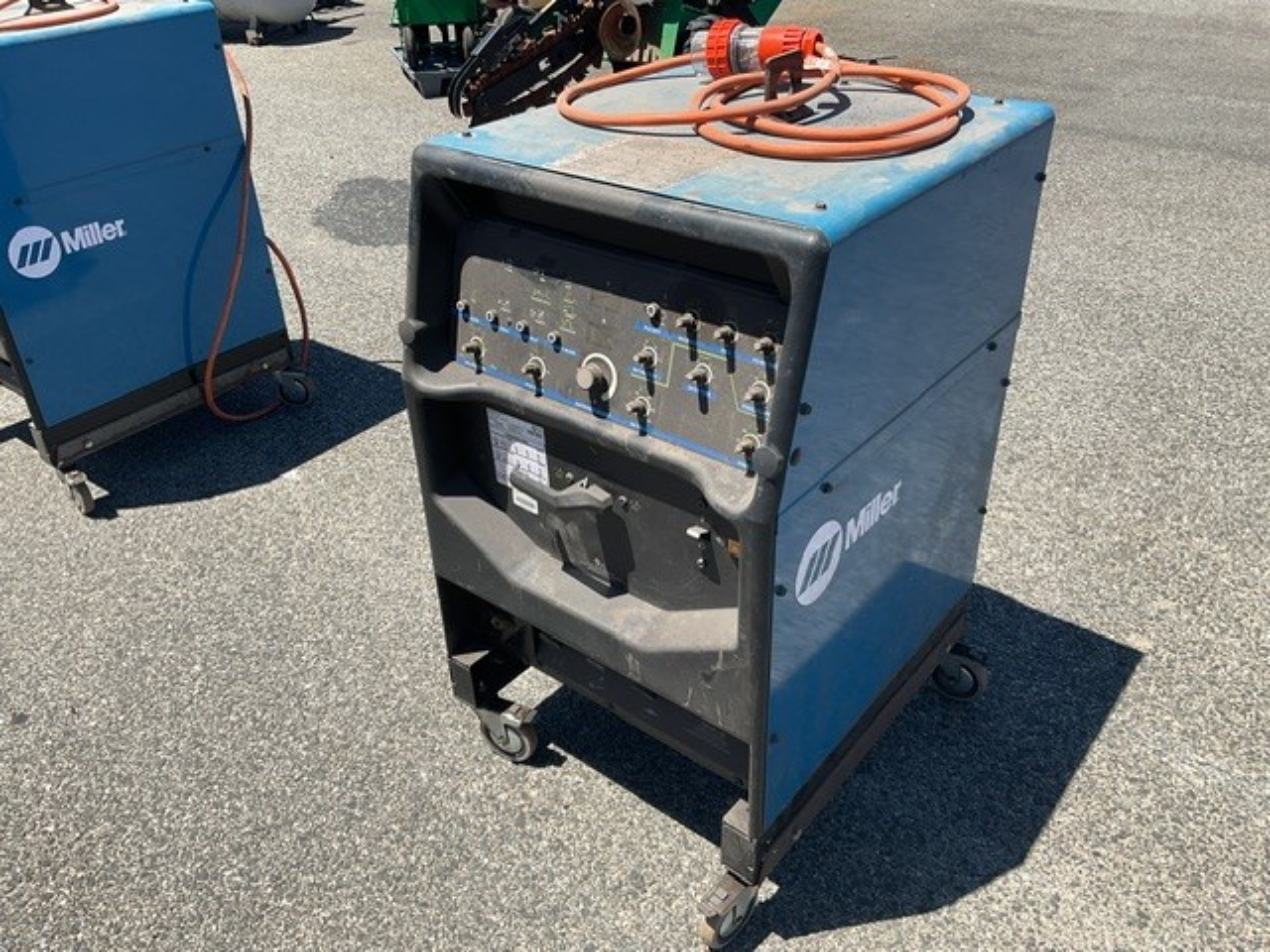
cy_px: 476
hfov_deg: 61.7
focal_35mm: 29
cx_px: 635
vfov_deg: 48.2
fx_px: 1064
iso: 16
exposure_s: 1/1311
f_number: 1.8
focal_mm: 3
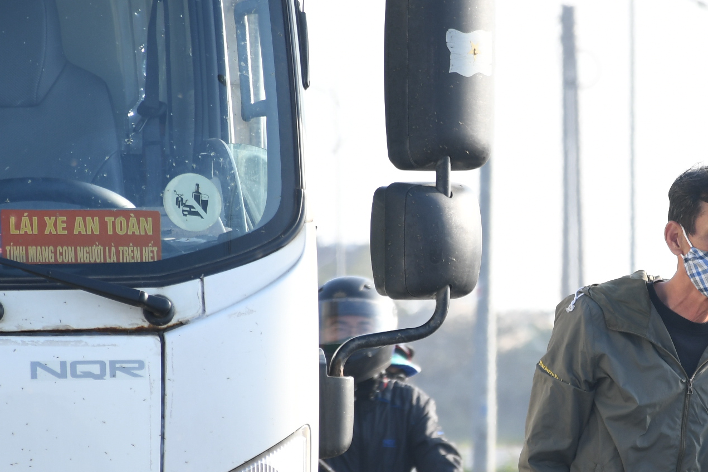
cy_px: 306
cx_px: 616
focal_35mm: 460
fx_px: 9045
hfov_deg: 4.5
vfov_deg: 3.0
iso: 160
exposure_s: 1/200
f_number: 5.6
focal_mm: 140
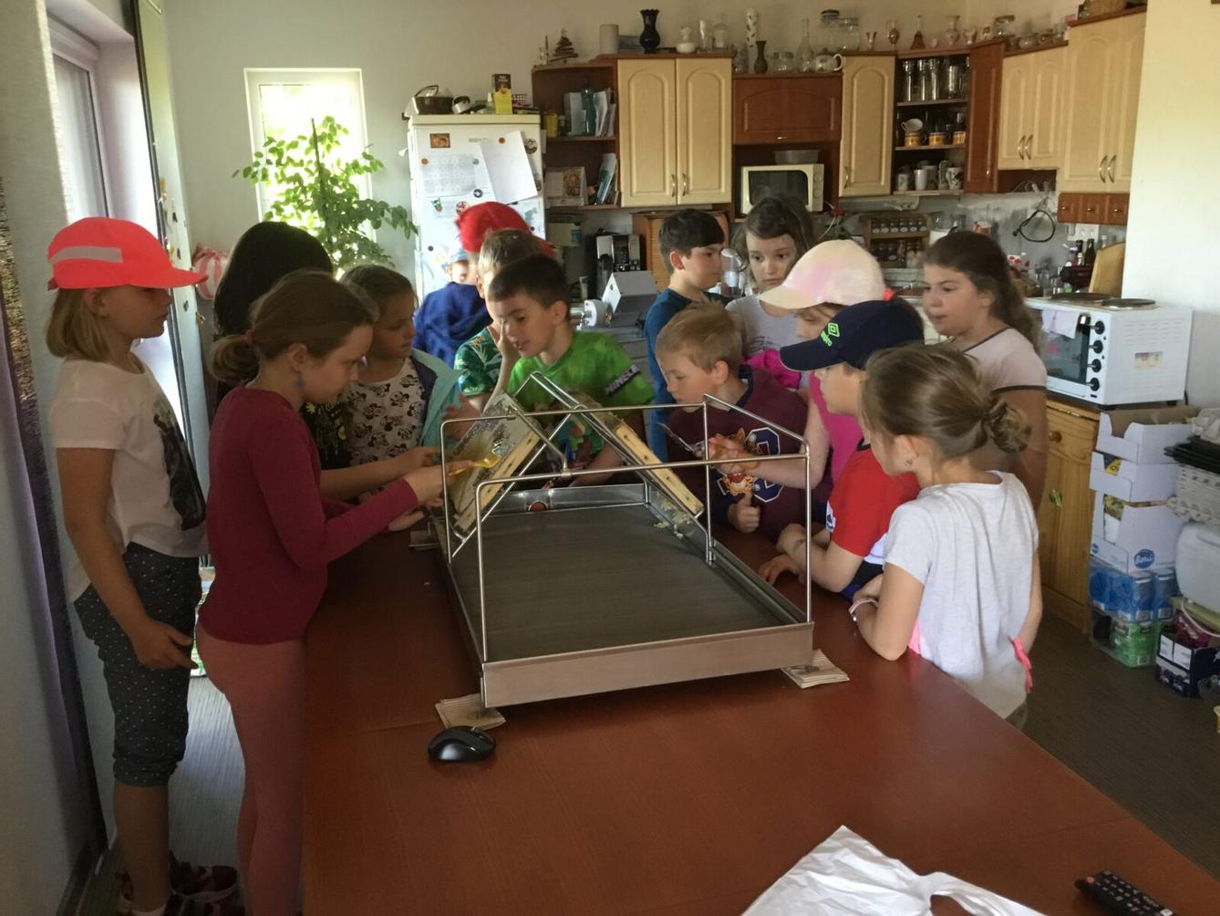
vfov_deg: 45.5
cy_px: 458
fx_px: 1093
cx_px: 610
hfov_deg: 58.3
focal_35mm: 31
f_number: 2.4
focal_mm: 3.3
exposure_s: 1/33
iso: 160
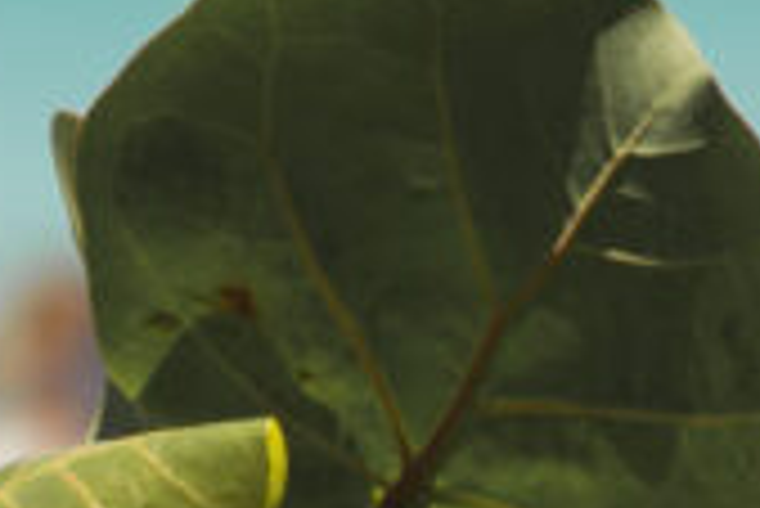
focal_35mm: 1273
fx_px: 26897
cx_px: 760
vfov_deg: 1.1
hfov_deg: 1.6
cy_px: -108
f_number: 5.6
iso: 100
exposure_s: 1/640
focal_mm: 140
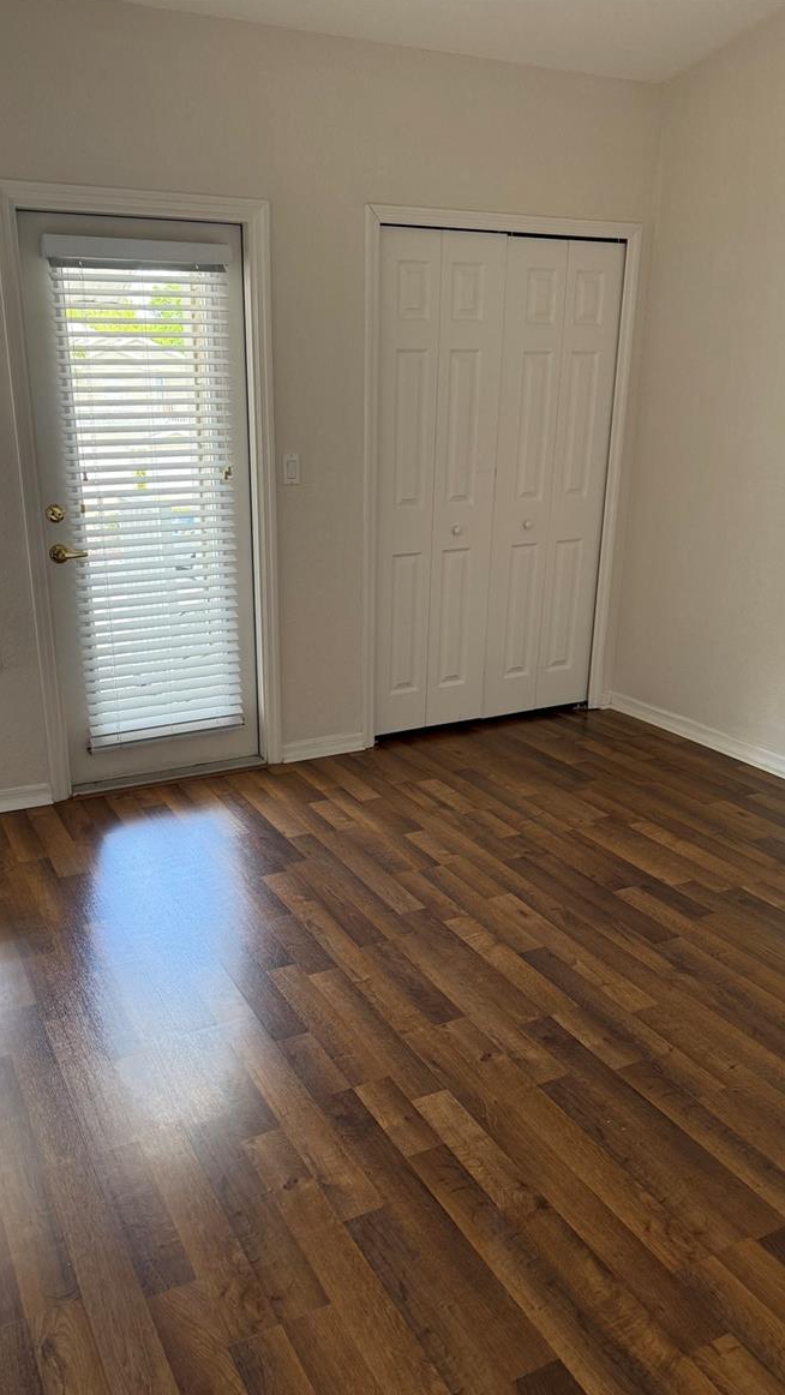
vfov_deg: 69.8
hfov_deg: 42.8
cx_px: 347
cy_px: 713
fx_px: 999
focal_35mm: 27
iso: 200
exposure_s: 1/147
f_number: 1.78
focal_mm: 6.76
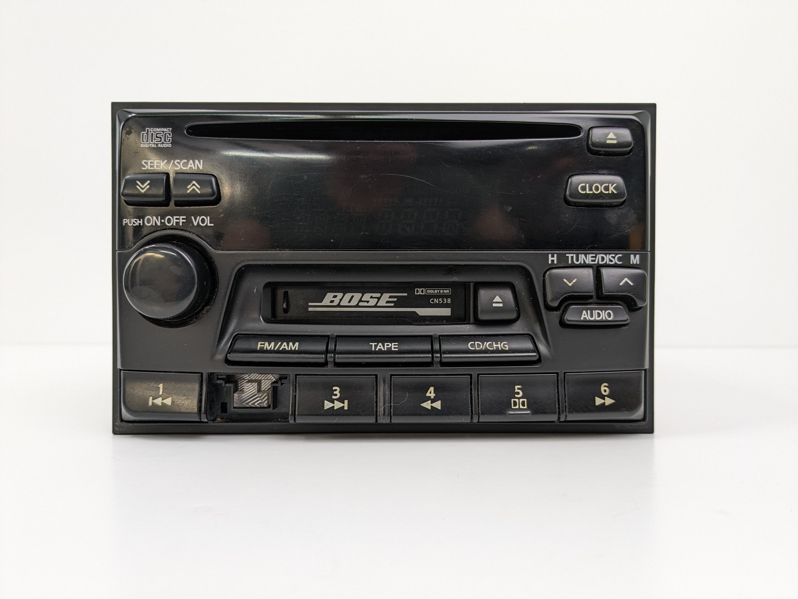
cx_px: 399
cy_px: 300
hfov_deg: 65.3
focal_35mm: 27
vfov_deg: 51.4
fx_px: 622
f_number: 1.73
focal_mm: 4.38
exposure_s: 1/120
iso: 122
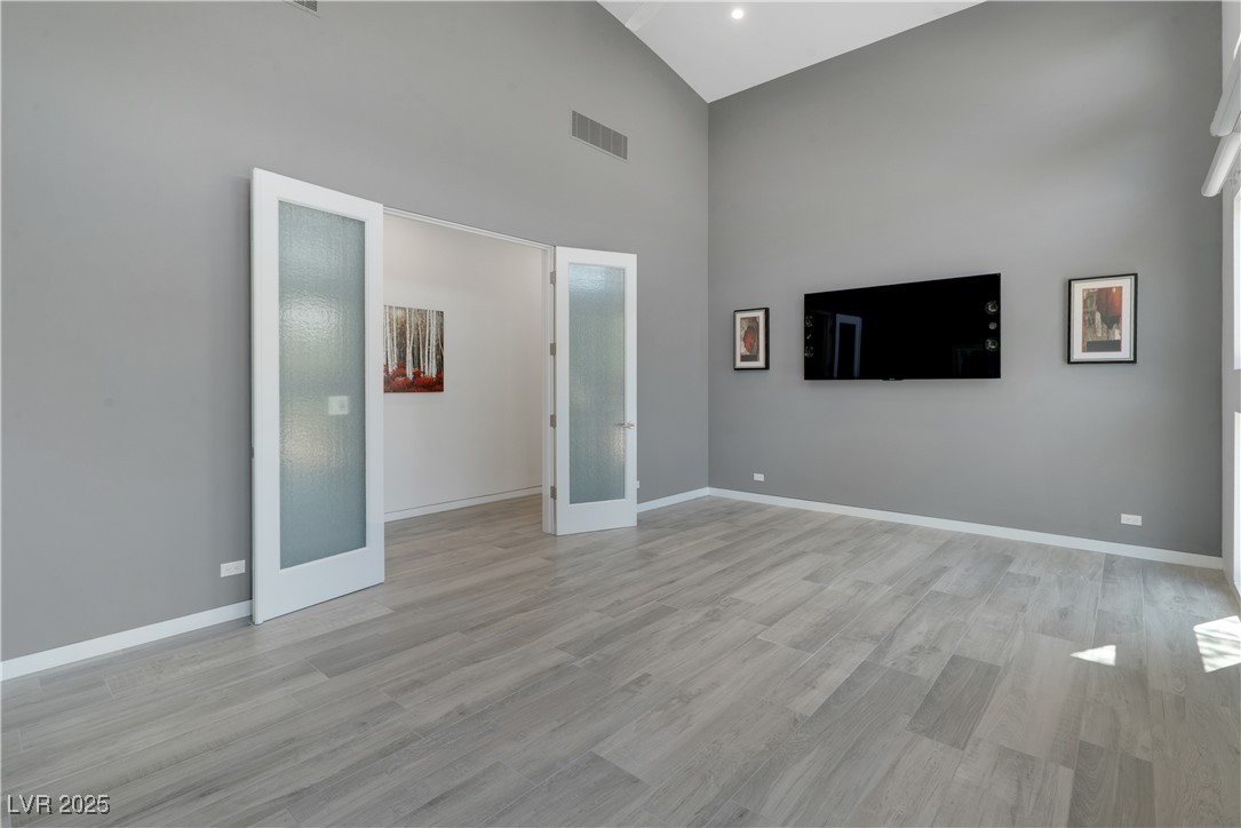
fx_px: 552
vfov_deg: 73.8
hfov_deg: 96.7
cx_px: 620
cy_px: 414
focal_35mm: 16
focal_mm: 16
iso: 500
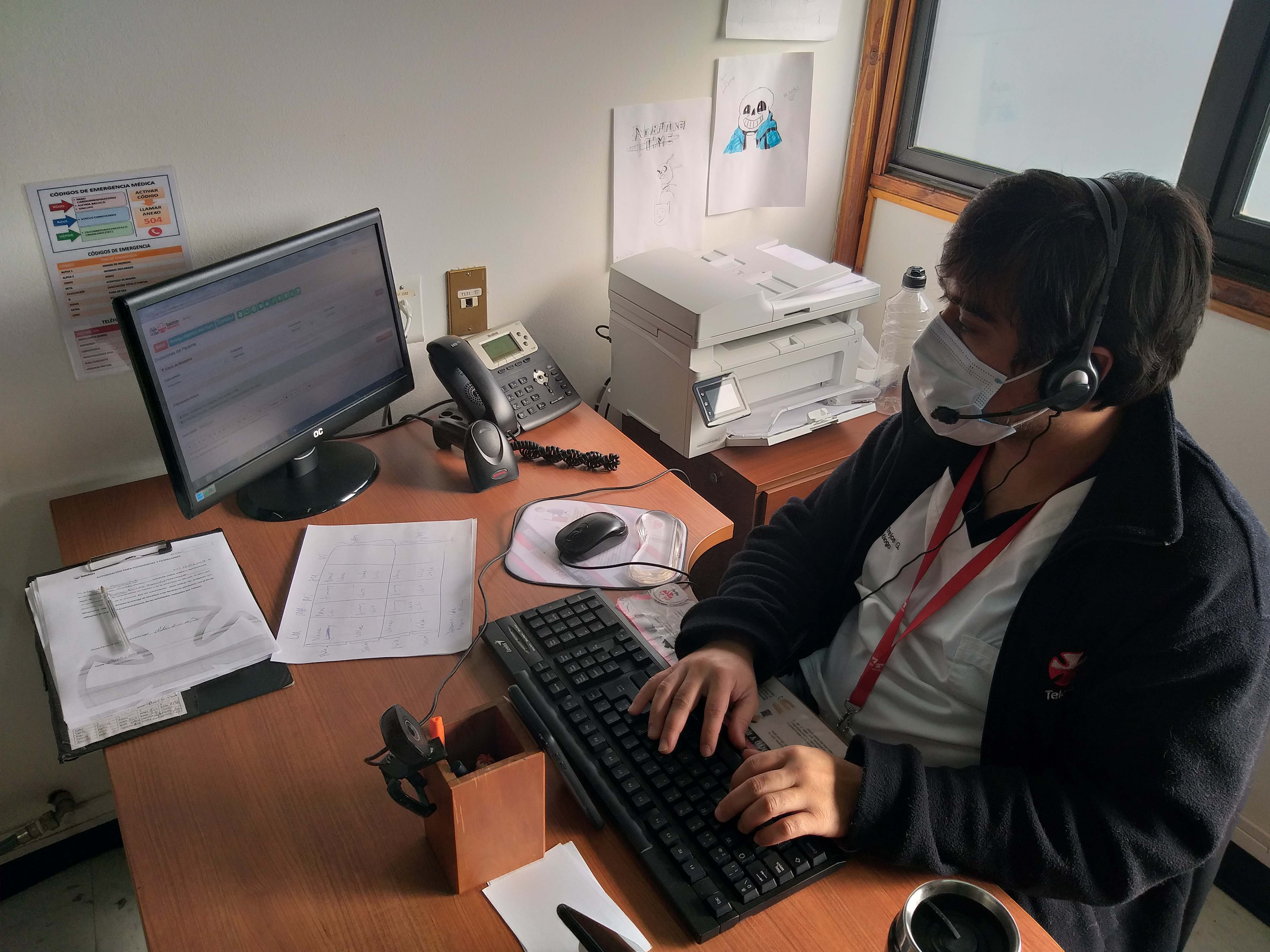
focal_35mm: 26
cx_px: 635
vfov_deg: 53.1
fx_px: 954
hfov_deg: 67.3
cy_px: 476
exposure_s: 1/383
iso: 40
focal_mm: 3.93
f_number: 1.7
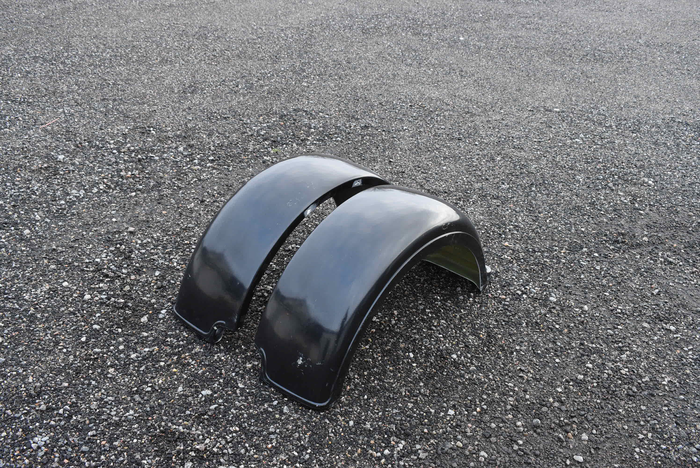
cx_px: 350
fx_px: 671
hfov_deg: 55.1
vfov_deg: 38.4
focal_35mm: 34
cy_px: 234
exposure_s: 1/200
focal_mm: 23
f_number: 7.1
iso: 1250
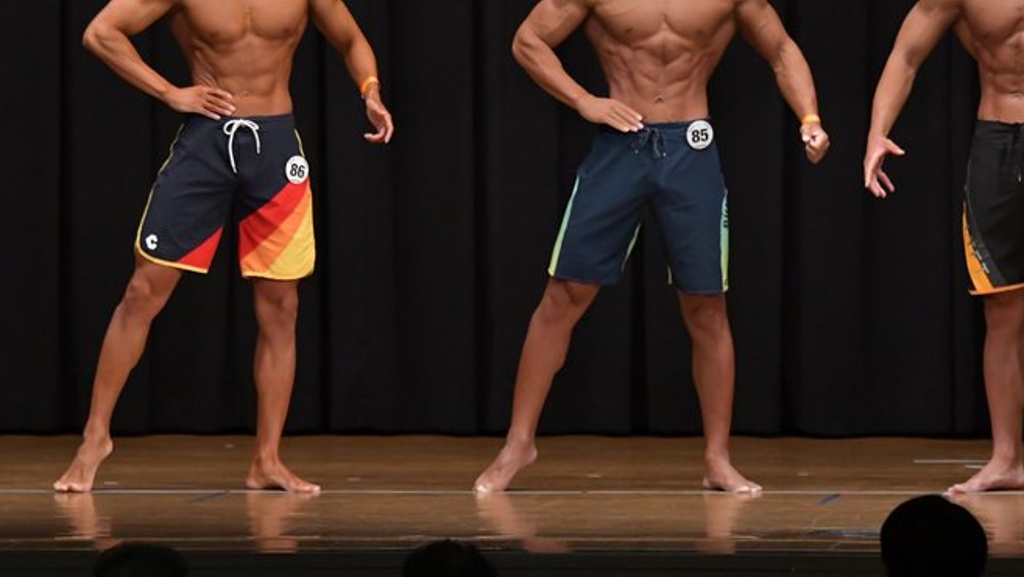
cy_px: 179
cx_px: 434
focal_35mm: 268
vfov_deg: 4.5
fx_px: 7279
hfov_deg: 8.0
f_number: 5.6
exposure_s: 1/400
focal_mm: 145
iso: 5000
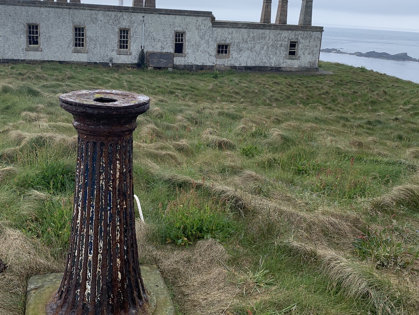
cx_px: 185
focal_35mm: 39
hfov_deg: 47.8
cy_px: 129
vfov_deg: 36.7
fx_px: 472
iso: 25
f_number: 1.8
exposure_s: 1/808
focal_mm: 4.25
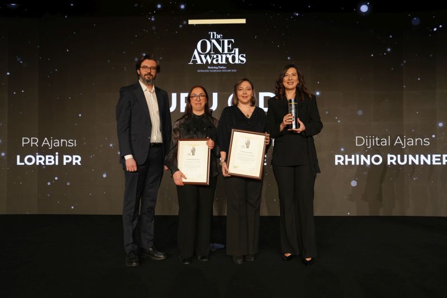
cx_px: 224
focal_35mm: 31
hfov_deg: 60.3
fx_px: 385
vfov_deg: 42.3
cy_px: 149
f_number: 4.5
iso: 800
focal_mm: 31
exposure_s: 1/200
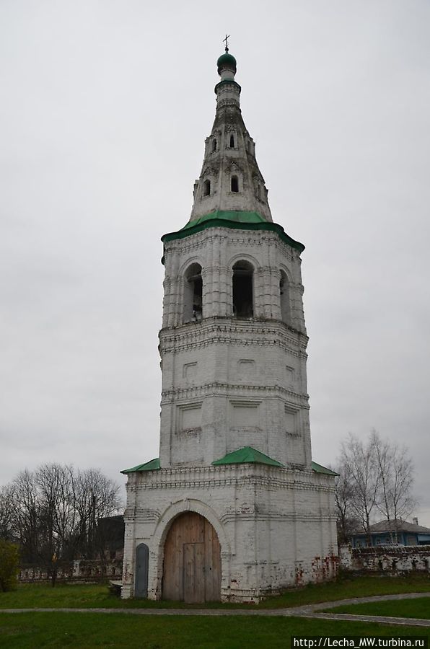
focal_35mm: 32
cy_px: 324
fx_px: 567
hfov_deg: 41.5
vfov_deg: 59.6
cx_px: 215
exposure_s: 1/125
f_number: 5.6
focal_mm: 21
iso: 280
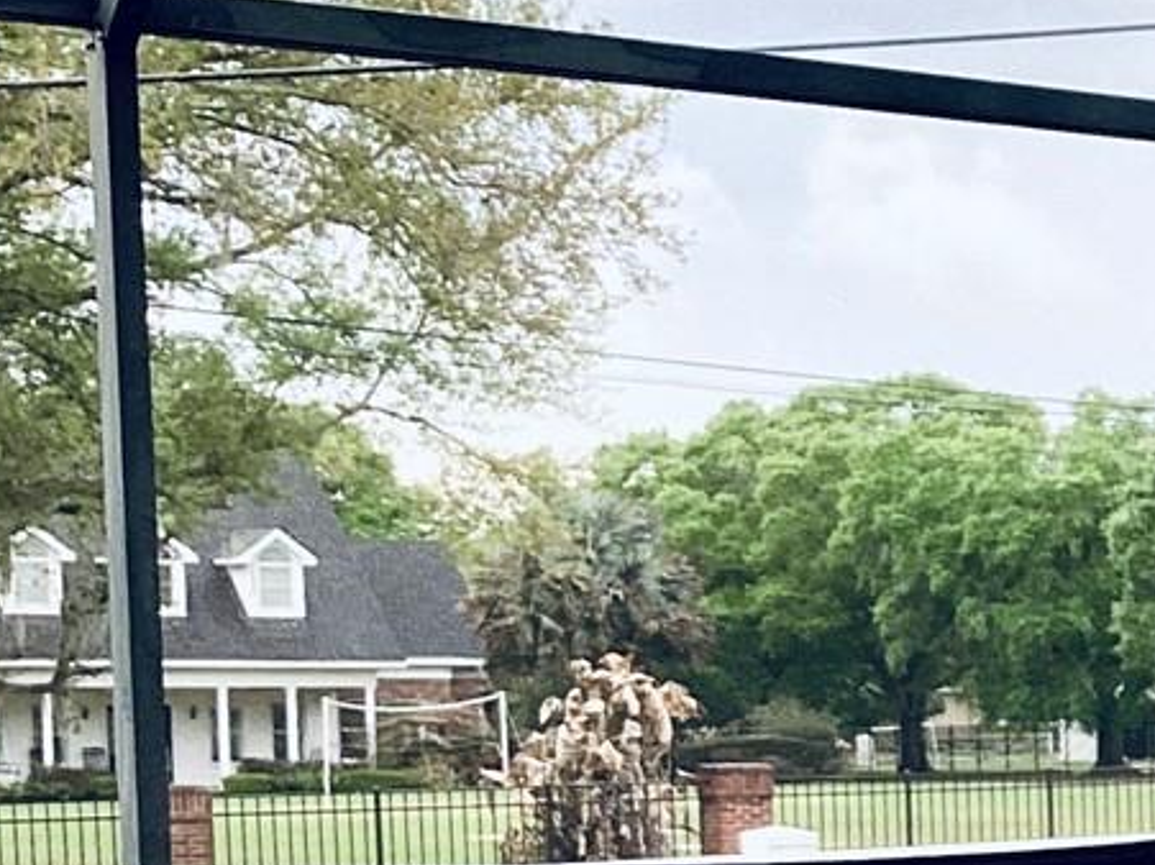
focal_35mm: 110
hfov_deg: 16.4
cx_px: 1688
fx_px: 3669
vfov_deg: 13.1
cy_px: 1026
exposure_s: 1/120
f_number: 2.4
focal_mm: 3.3
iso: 32
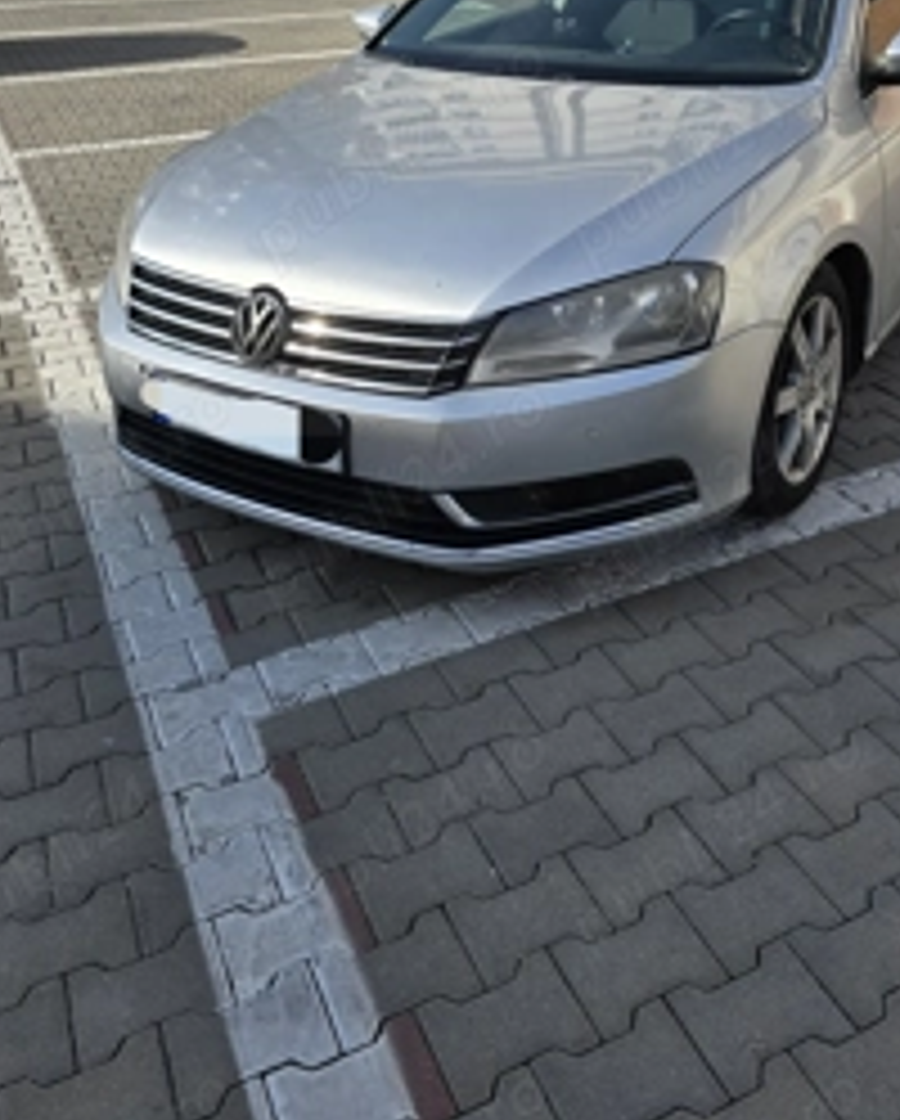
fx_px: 1196
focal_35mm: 36
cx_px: 558
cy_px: 225
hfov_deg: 41.0
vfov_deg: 47.5
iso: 12
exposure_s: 1/625
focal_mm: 6.3
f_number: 1.7
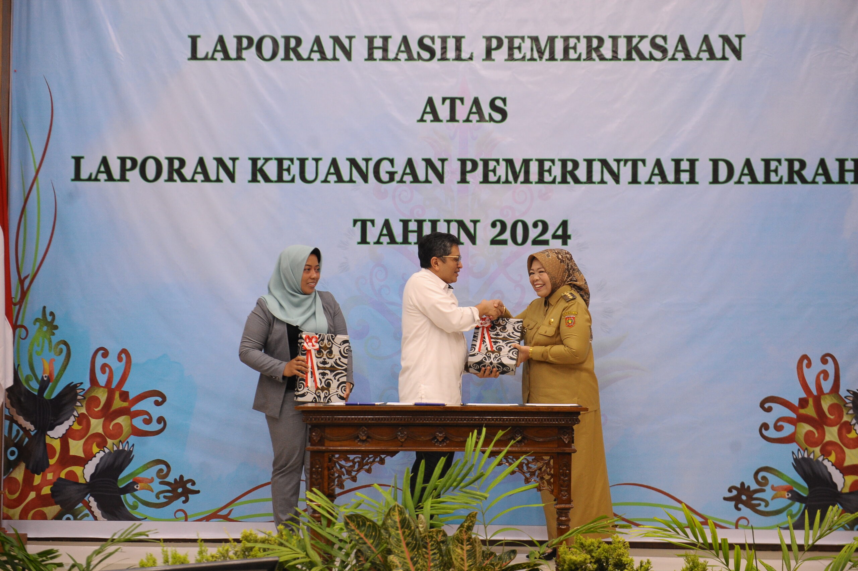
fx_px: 1667
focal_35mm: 70
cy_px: 286
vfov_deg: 19.4
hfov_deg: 28.9
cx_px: 429
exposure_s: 1/100
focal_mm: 70
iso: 1600
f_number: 3.5
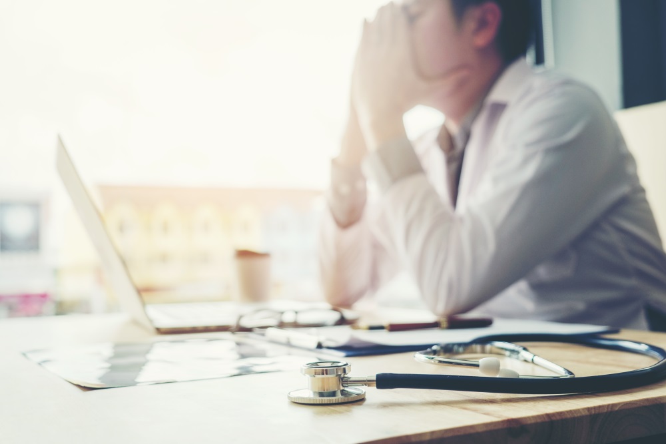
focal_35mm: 43
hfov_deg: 45.4
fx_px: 796
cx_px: 333
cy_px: 222
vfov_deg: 31.2
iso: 200
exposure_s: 1/400
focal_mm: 28.9
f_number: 3.2
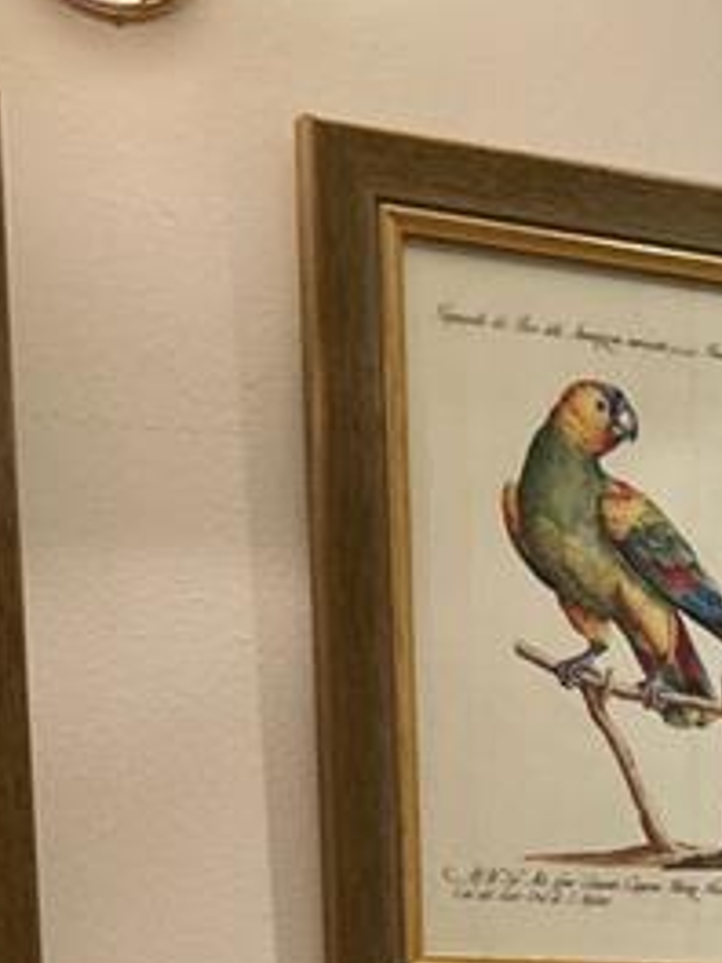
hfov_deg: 12.0
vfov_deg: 14.6
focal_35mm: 118
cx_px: 1057
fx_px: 3282
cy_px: 1744
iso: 80
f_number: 1.8
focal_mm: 4.25
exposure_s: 1/60
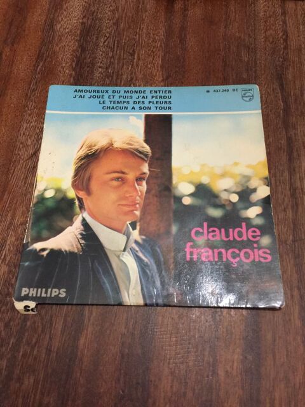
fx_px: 341
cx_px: 152
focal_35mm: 29
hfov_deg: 48.2
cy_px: 204
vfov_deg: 61.7
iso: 125
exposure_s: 1/10
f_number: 2.2
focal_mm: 4.15
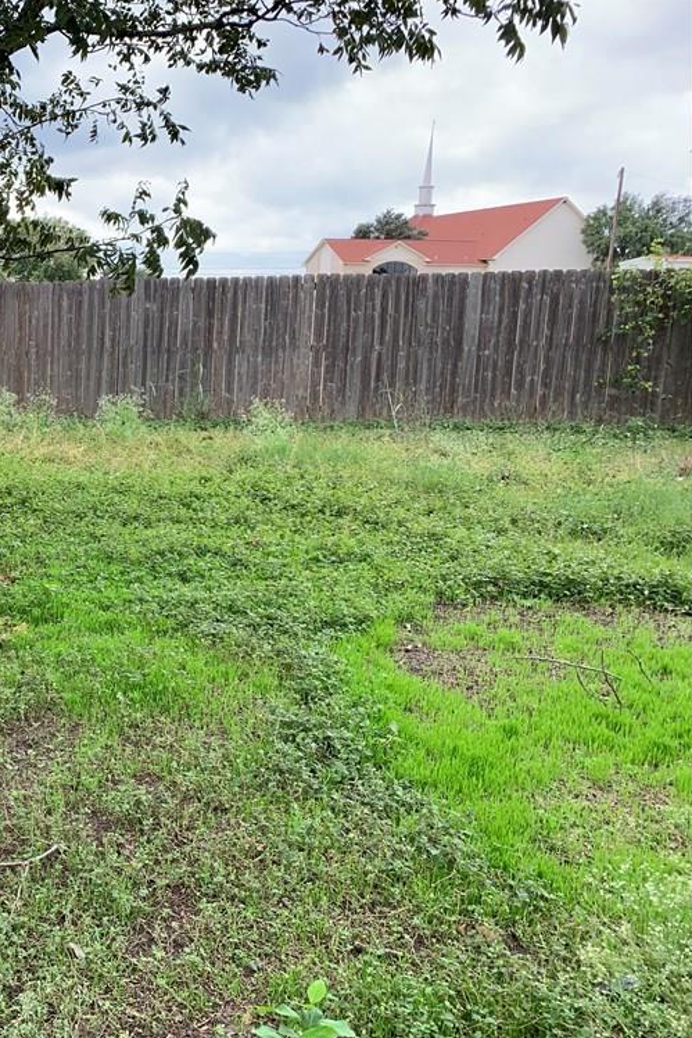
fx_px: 1066
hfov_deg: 32.7
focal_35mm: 37
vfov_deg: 51.9
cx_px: -15
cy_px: 525
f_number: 1.8
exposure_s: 1/320
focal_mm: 4.25
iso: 25
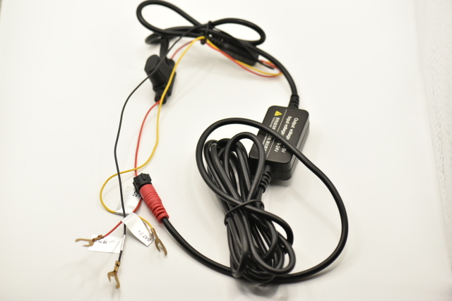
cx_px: 226
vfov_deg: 13.0
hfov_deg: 19.5
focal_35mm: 105
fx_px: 1319
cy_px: 150
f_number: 7.1
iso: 200
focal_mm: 105
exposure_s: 1/80
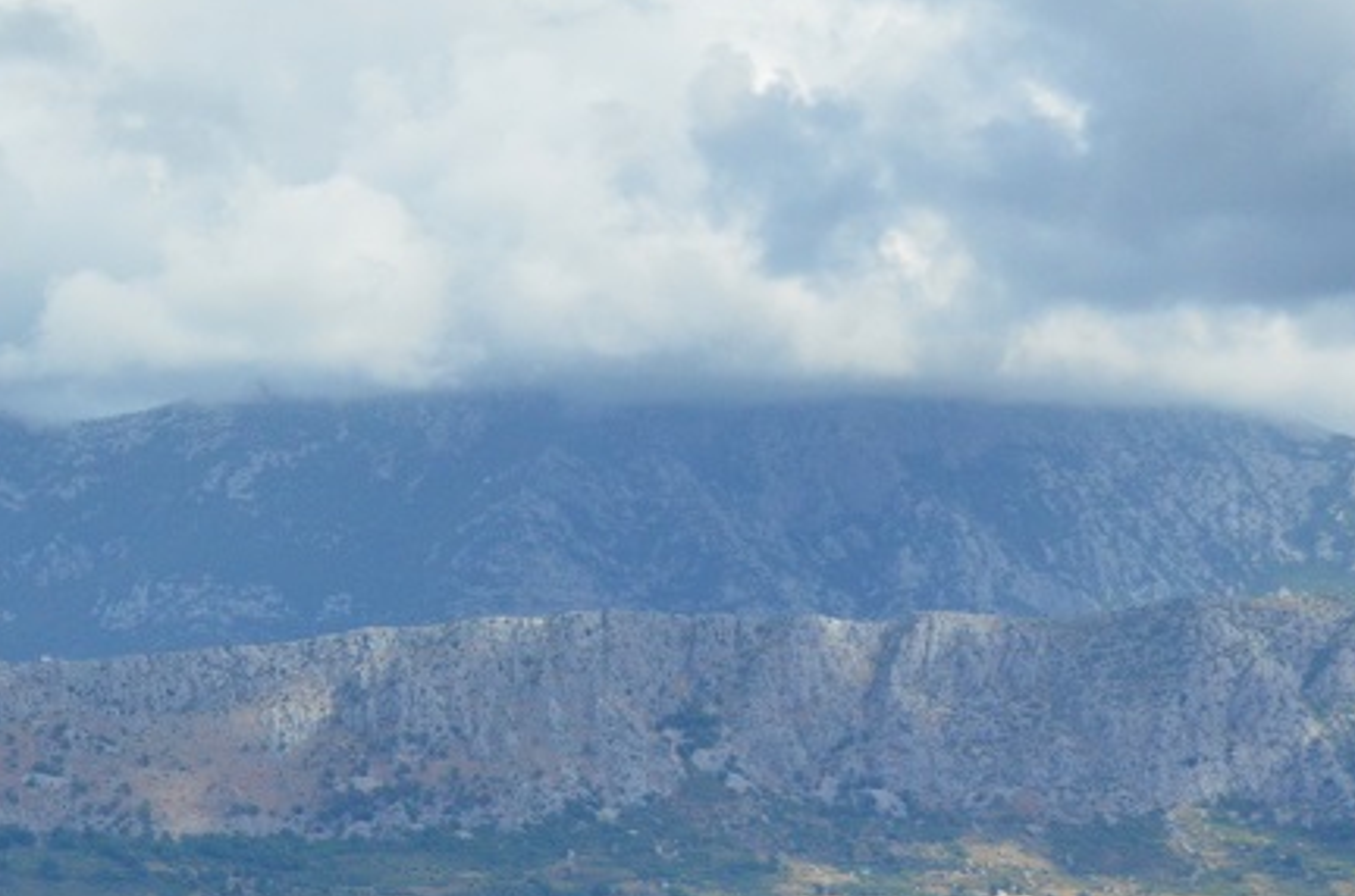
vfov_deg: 5.3
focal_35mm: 260
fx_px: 9770
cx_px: 160
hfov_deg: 7.9
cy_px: 345
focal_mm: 75
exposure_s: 1/8000
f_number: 4.5
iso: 800
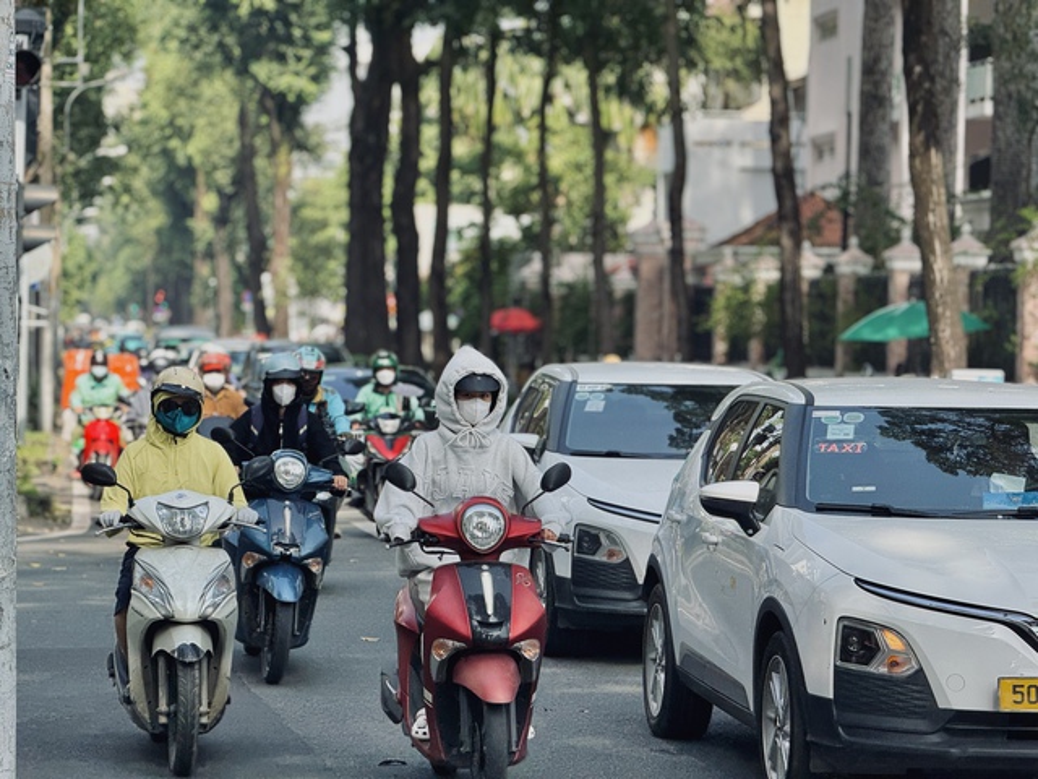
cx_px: 519
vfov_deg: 12.3
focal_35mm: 120
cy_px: 390
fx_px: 3598
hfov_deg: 16.4
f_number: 2.8
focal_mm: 15.66
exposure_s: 1/436
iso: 50
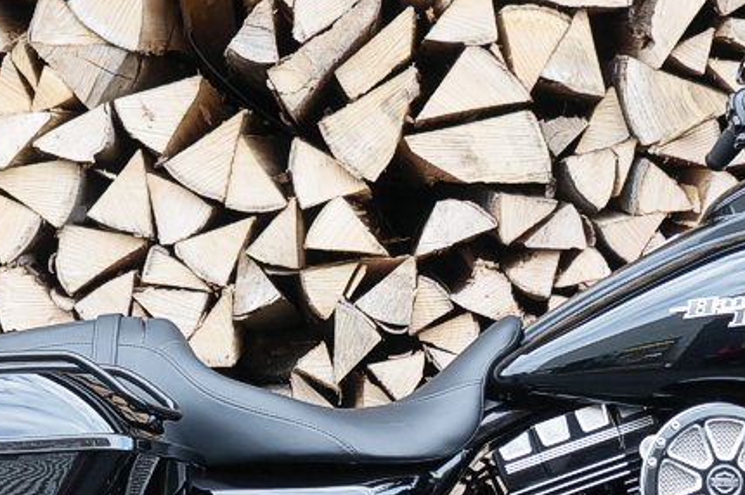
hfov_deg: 12.6
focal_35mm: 163
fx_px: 3379
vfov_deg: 8.4
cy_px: 431
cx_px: 487
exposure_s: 1/60
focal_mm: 39
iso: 200
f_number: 4.5
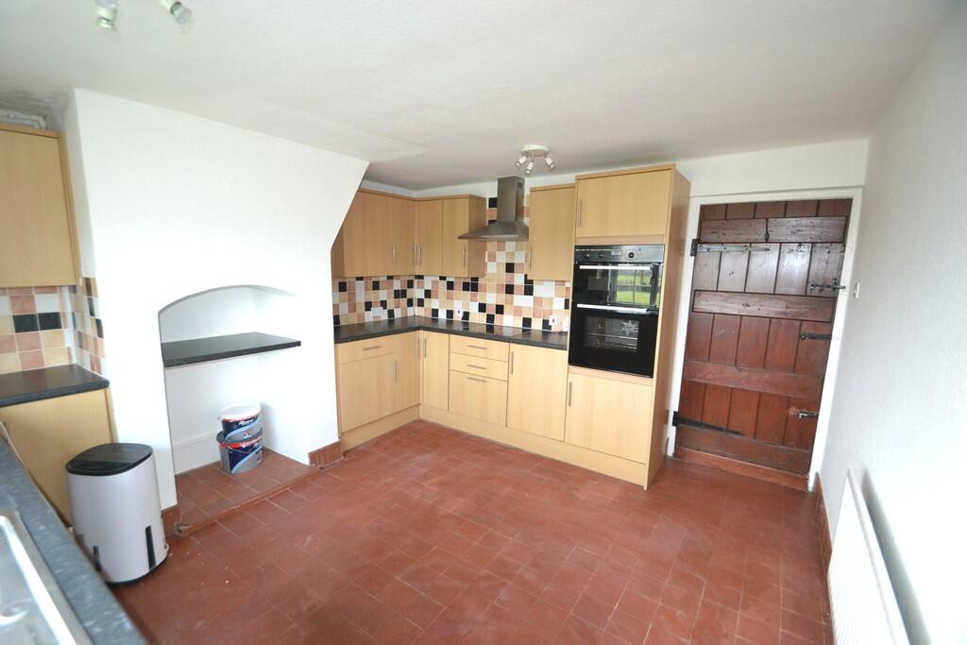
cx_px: 484
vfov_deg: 77.3
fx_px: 403
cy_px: 322
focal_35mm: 15
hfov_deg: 100.4
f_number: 3.5
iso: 1100
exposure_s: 1/60
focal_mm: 10
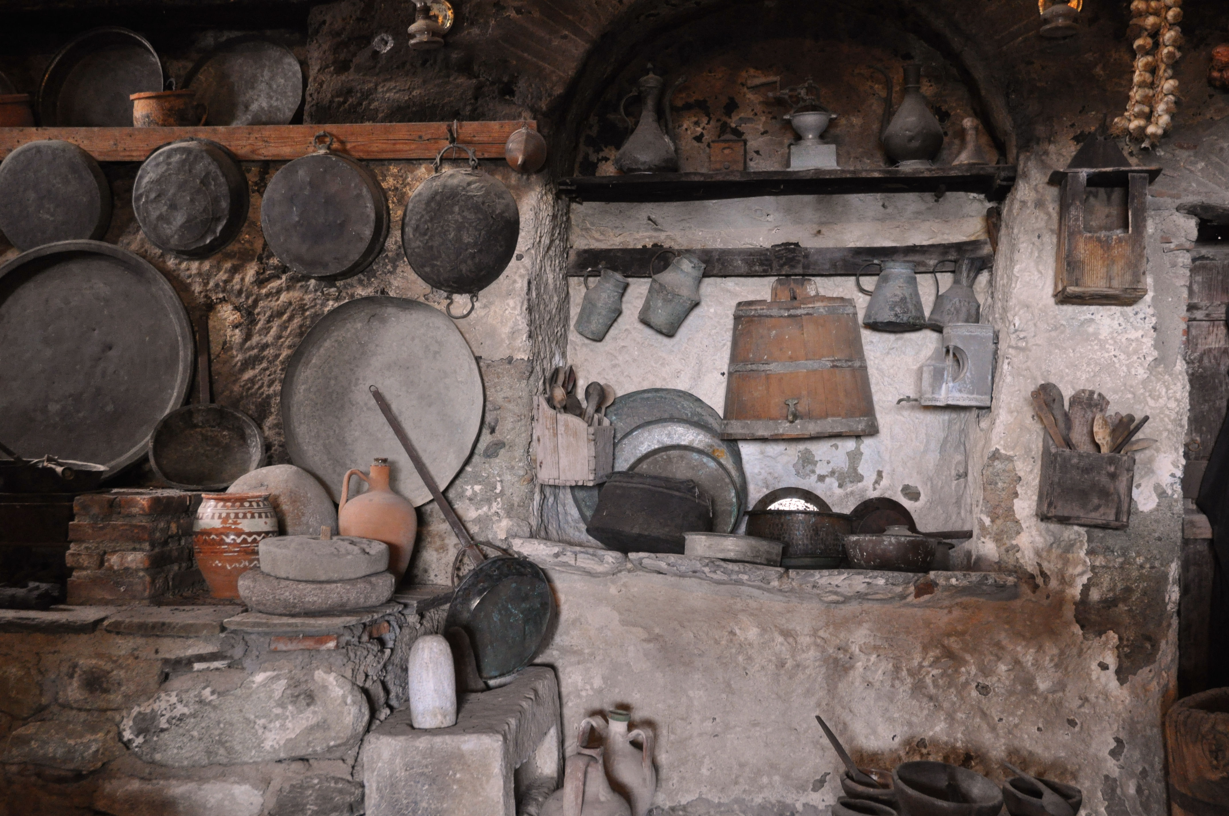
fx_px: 1483
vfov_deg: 30.8
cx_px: 614
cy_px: 408
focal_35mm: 44
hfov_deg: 45.0
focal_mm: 29
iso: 1600
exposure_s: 1/25
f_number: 3.8
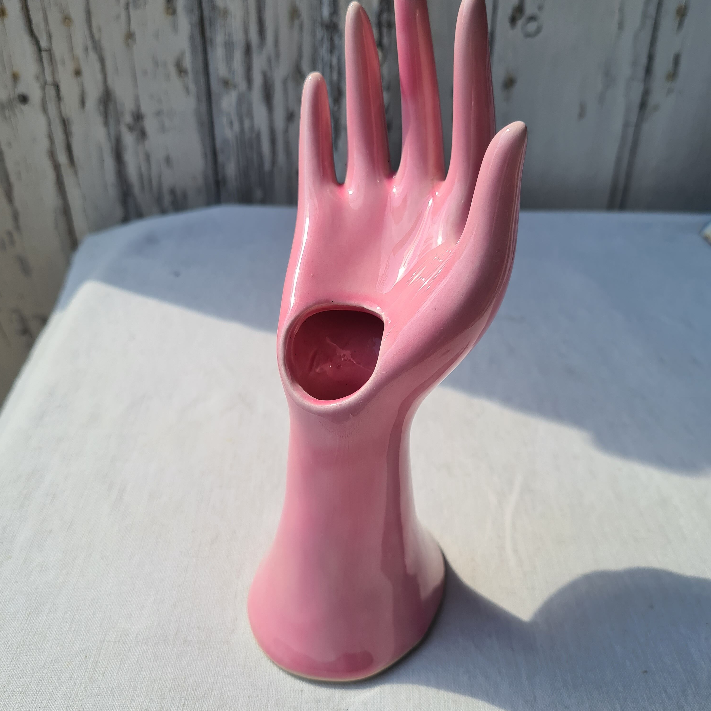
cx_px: 354
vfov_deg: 52.5
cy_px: 349
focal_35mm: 31
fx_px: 720
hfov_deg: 52.5
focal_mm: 5.4
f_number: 1.8
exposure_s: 1/1924
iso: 50
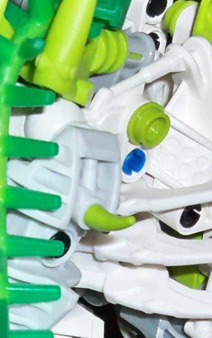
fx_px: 1884
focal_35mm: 204
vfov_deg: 10.0
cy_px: 467
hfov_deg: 6.4
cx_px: 159
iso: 200
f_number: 3.5
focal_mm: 6.2
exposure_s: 1/30
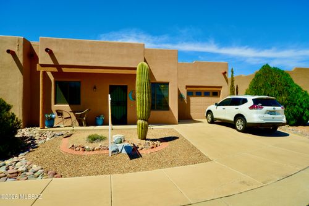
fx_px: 189
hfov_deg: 78.6
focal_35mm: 22
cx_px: 154
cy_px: 103
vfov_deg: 57.2
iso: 200
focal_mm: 22
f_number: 13
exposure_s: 1/250
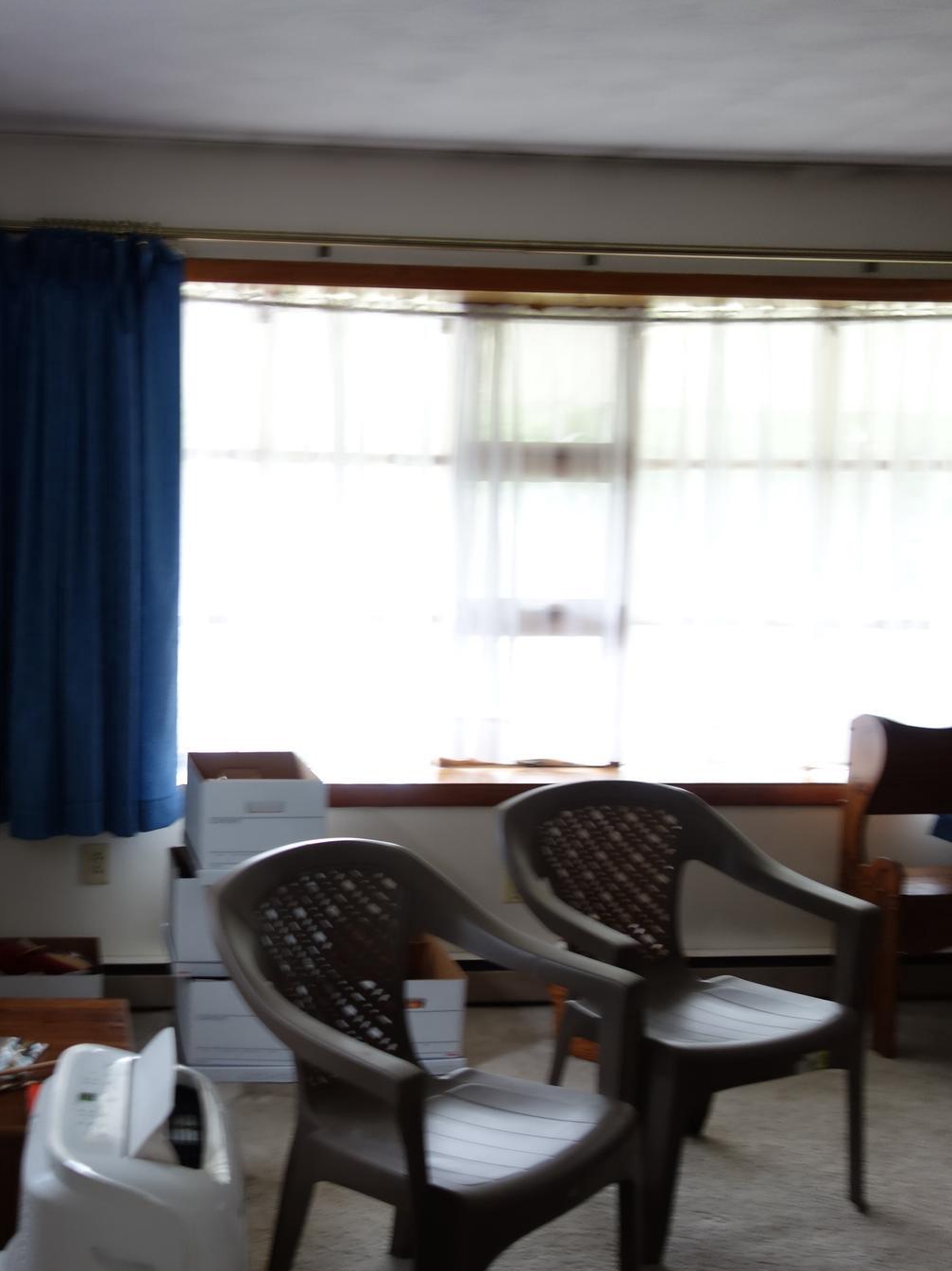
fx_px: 1504
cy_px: 643
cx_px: 152
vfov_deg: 45.8
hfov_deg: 33.8
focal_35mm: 41
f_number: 2
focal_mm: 10.4
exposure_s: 1/30
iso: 200
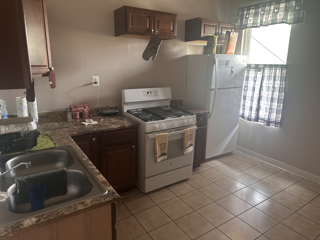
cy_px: 120
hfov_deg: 71.6
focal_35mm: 24
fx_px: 222
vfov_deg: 56.8
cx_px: 160
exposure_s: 1/60
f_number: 1.78
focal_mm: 6.86
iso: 400
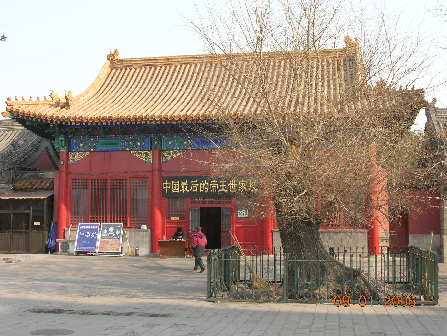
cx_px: 224
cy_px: 168
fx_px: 594
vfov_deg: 31.5
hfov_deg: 41.2
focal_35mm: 46
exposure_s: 1/76.8
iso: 50
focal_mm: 7.7
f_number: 5.4
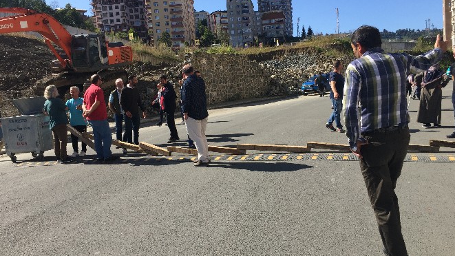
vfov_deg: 36.7
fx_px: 386
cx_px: 230
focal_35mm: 32
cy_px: 124
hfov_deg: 61.0
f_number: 2.2
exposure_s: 1/1582
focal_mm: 4.15
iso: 32
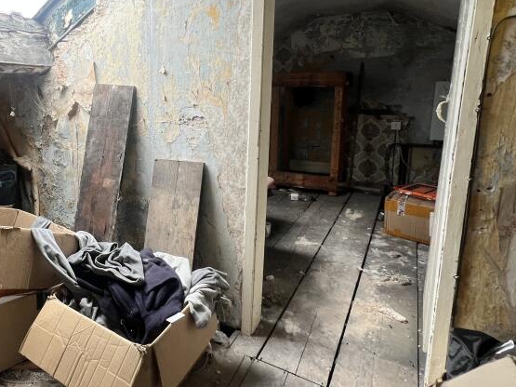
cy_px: 151
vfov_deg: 56.3
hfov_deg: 68.8
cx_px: 156
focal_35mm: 24
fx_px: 358
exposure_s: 1/99
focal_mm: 1.57
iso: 64
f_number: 1.8
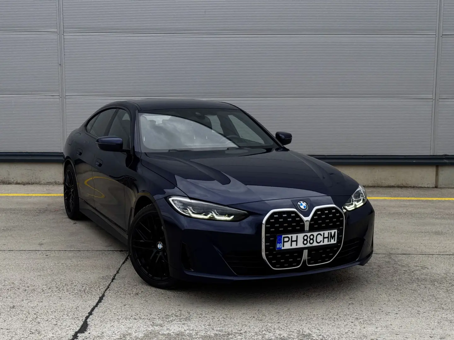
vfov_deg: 30.3
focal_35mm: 48
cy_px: 170
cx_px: 227
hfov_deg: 39.7
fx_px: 630
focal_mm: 6.76
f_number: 1.78
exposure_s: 1/1724
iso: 64
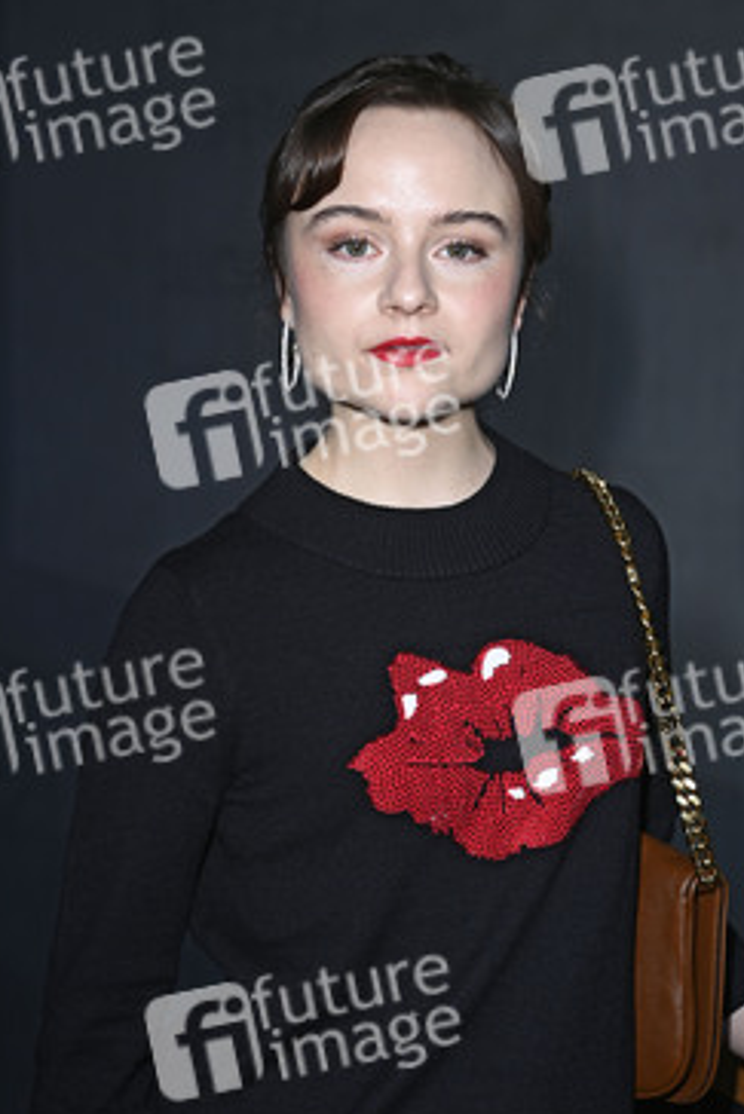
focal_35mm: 90
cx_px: 392
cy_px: 569
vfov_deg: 22.6
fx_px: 2787
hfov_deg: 15.2
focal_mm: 82
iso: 640
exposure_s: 1/160
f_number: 5.6
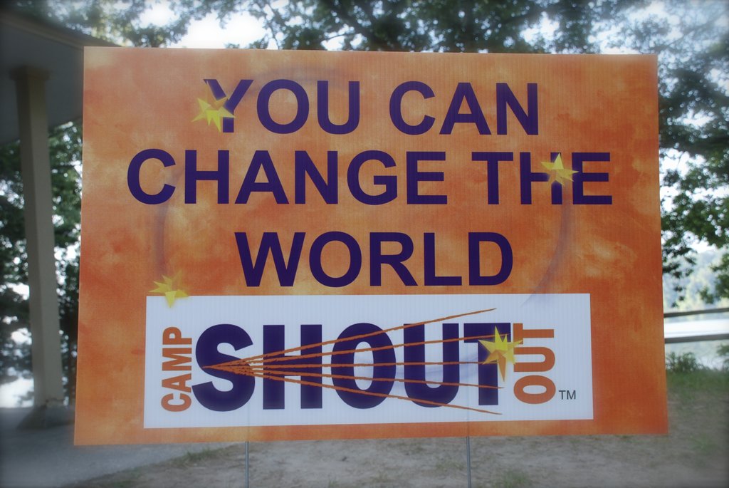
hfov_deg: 53.1
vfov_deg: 37.0
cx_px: 364
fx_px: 730
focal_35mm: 36
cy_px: 244
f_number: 5.6
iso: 400
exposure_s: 1/125
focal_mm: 24
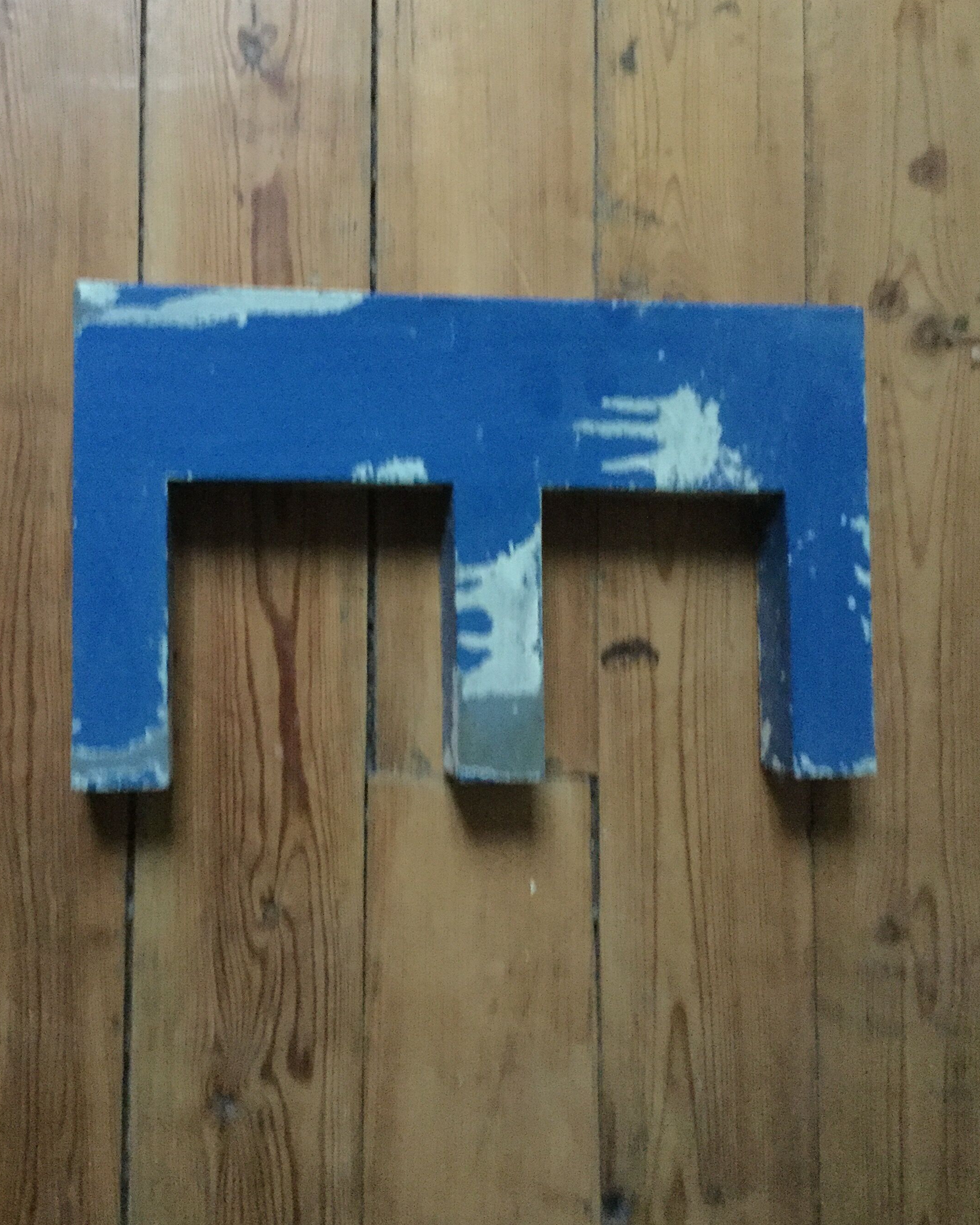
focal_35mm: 37
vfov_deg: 49.0
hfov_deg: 40.1
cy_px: 542
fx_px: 1342
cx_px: 432
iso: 640
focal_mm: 3.3
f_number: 2.4
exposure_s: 1/17
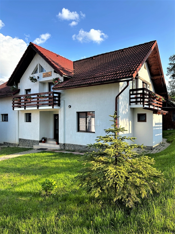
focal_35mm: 24
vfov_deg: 71.6
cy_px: 117
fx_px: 162
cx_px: 88
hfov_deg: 56.8
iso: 80
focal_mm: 6.86
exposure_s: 1/1562
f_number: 1.78
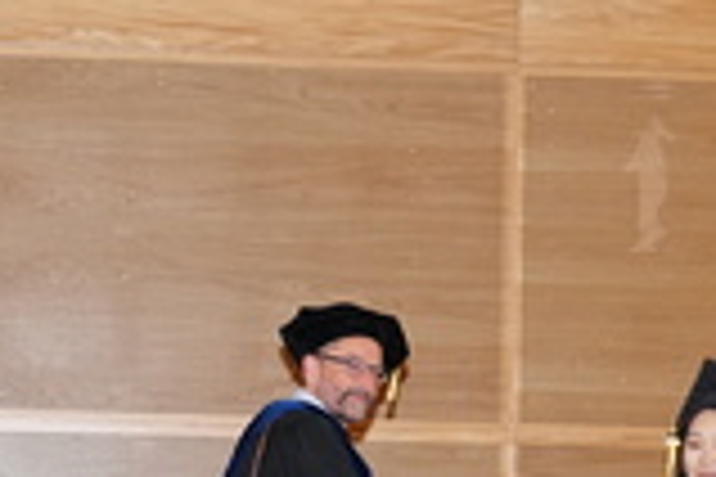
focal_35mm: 152
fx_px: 3023
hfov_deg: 13.5
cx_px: 286
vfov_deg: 9.0
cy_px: 448
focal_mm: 51
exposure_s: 1/100
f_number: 4.5
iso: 1600
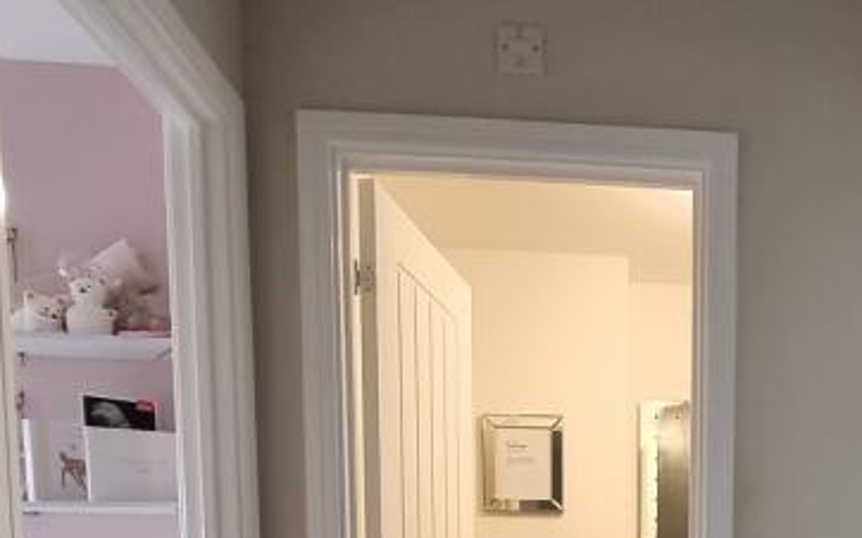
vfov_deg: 27.7
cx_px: 700
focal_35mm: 39
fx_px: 916
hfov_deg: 47.4
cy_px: 686
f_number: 2.2
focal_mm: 2.2
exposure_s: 1/40
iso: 400
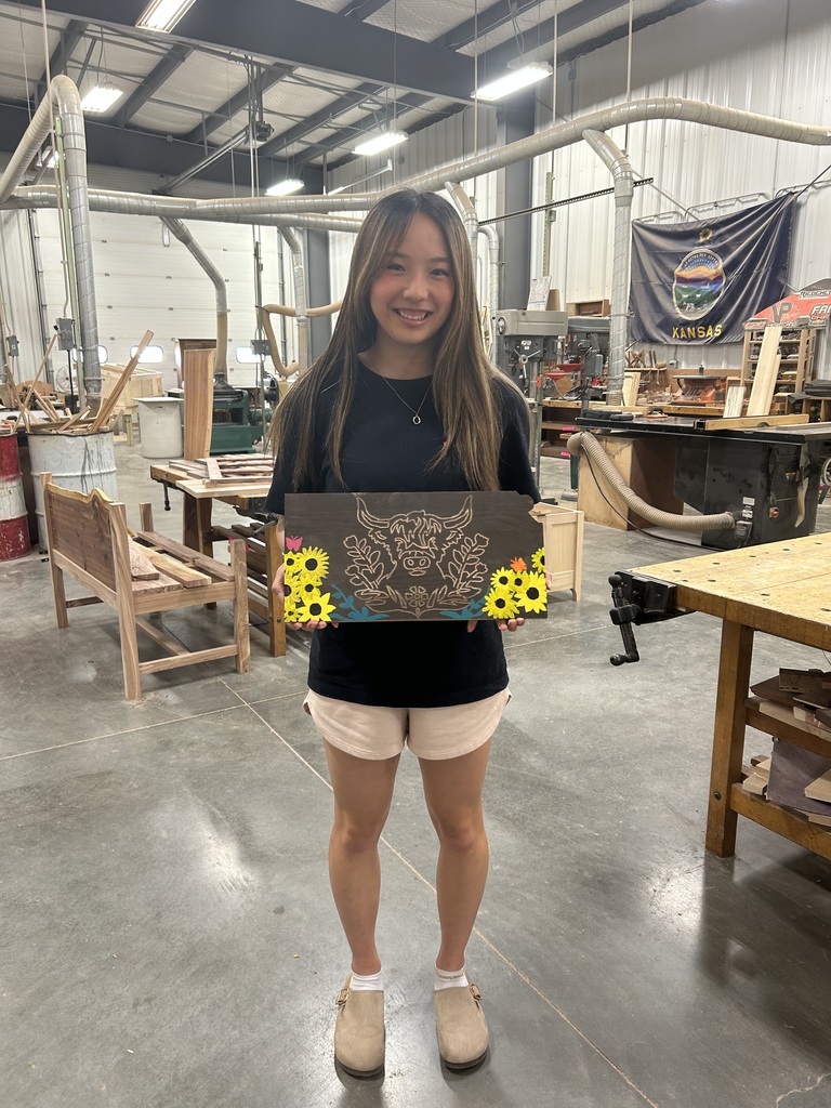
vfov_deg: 67.3
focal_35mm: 26
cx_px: 416
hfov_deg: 53.1
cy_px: 554
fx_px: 832
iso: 100
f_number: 1.5
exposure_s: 1/60
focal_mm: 5.7
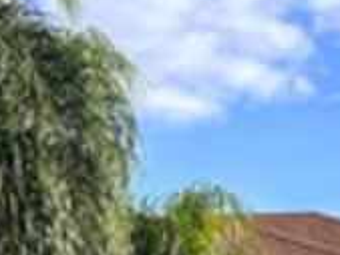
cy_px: 386
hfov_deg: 10.8
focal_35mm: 182
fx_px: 1789
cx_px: 115
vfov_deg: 8.0
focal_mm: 6.86
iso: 80
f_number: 1.78
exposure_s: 1/2882
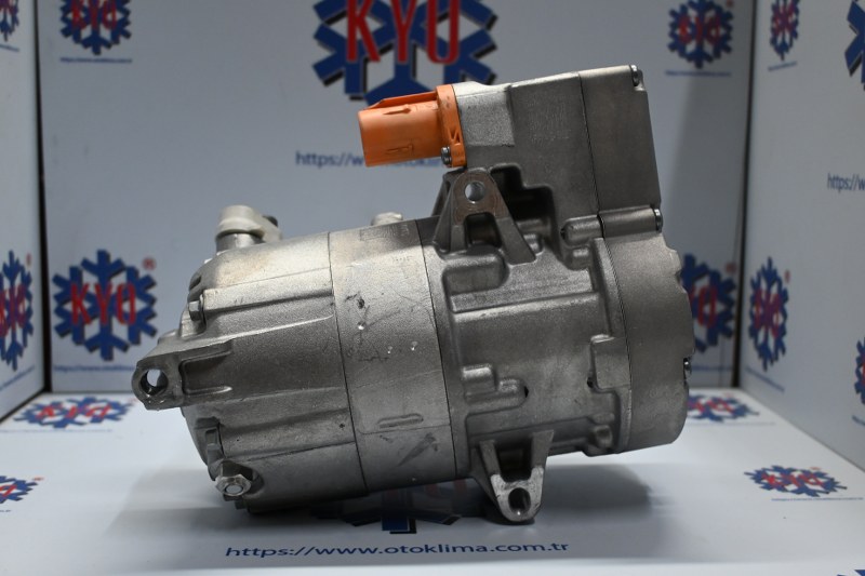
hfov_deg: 48.7
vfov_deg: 33.6
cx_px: 432
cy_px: 288
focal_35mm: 40
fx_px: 955
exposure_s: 1/125
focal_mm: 26.5
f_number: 4.5
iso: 900
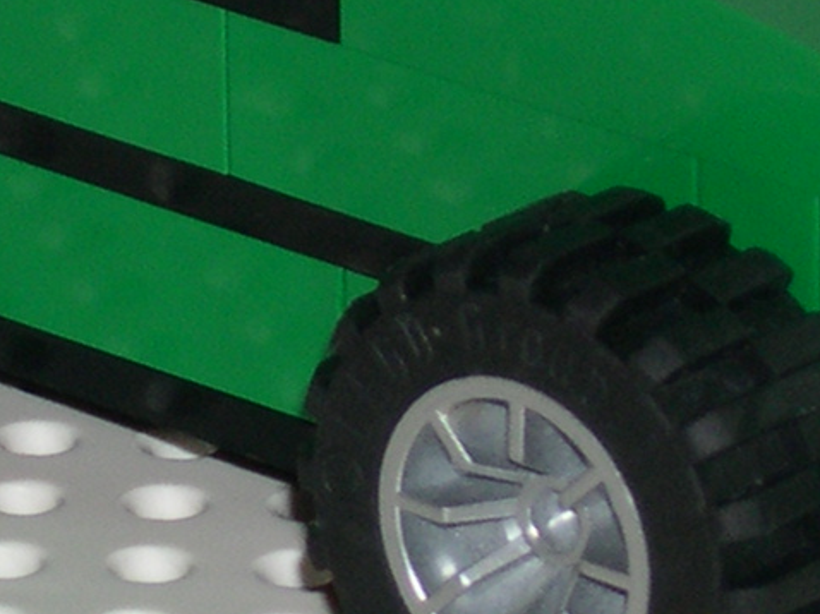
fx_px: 12833
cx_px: 286
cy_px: 15
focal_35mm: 542
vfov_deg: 2.7
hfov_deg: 3.7
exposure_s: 1/60
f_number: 4.9
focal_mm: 24
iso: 100
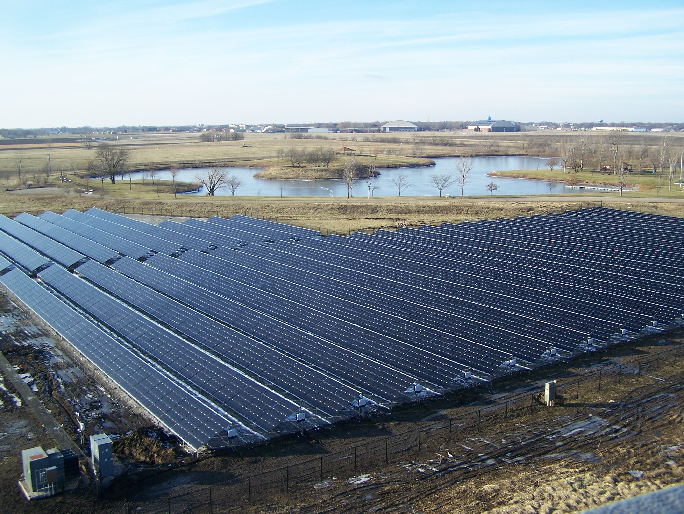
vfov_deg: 37.8
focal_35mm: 38
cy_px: 257
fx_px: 751
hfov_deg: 48.9
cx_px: 342
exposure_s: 1/500
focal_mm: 6.3
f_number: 2.8
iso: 80
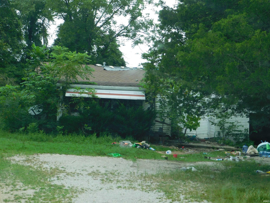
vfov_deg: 20.7
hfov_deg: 27.4
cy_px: 102
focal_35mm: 71
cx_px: 135
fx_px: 554
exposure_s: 1/100
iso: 125
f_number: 4.3
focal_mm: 12.6
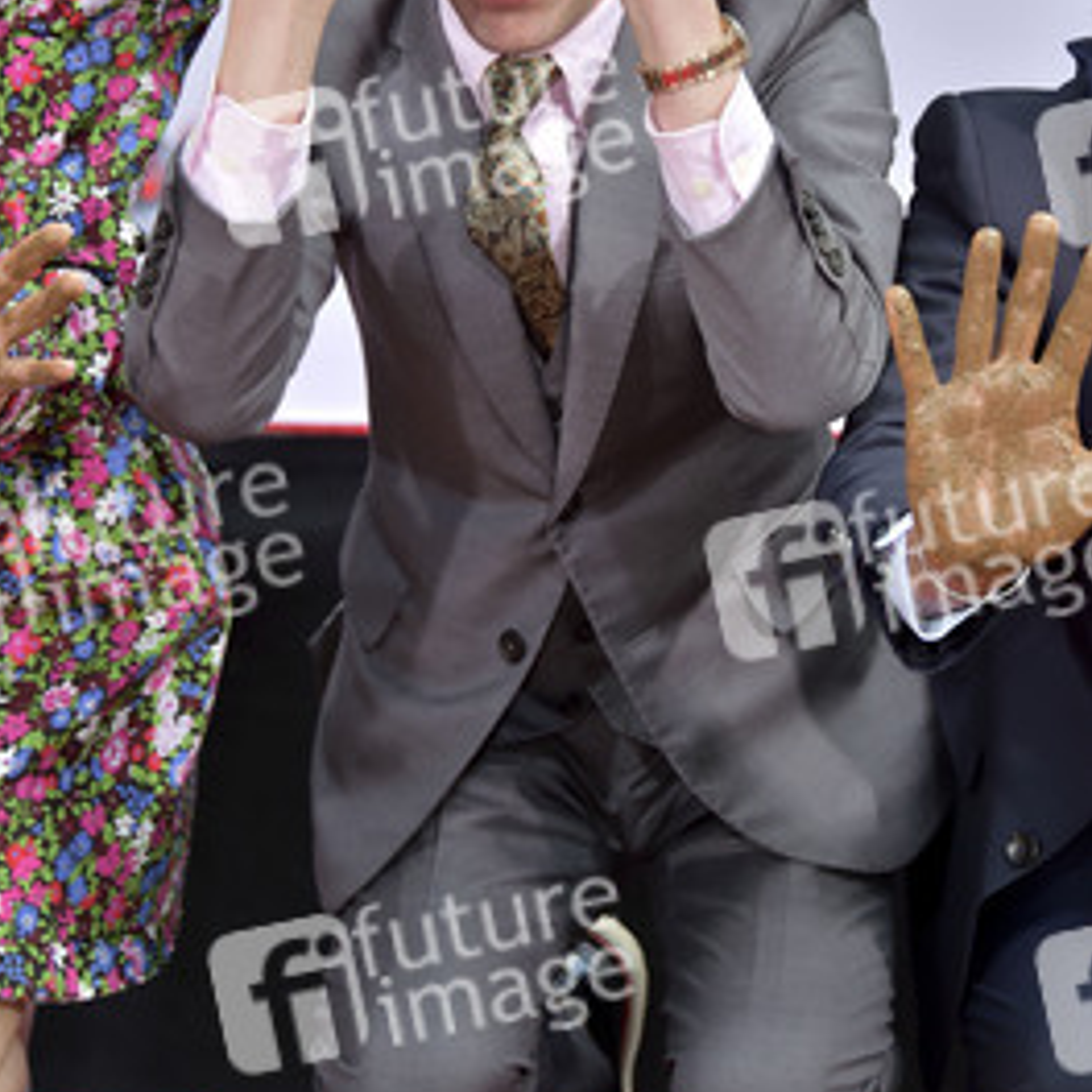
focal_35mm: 135
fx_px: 4818
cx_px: 544
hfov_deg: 12.9
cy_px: 356
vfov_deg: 12.9
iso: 160
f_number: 5.3
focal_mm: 105
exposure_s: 1/250
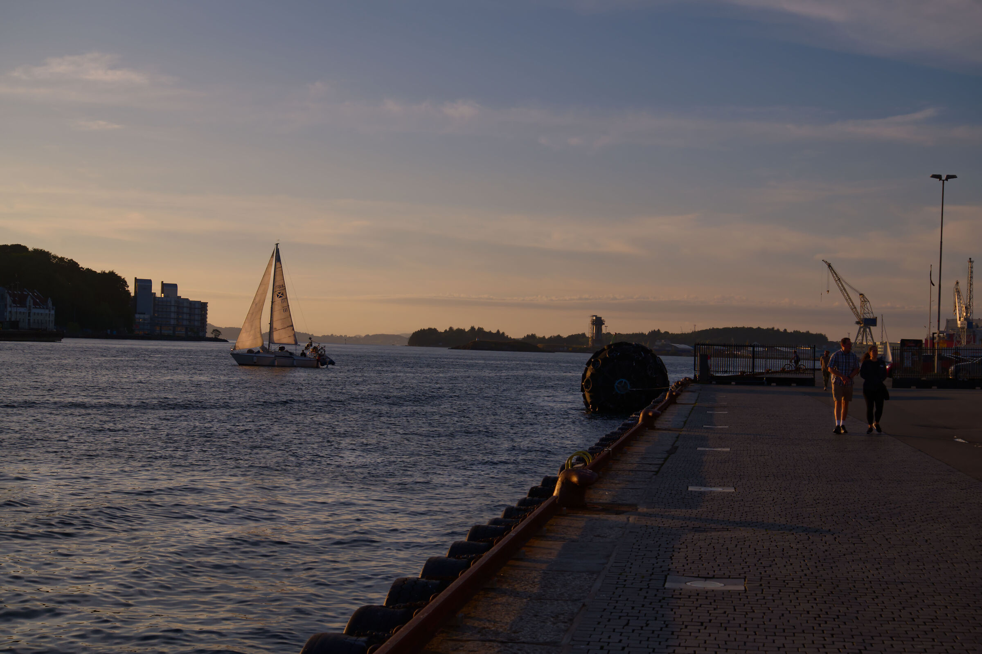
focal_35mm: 55
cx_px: 491
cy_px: 327
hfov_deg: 36.3
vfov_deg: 24.6
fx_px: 1500
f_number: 8
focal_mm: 55
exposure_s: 1/1250
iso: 320
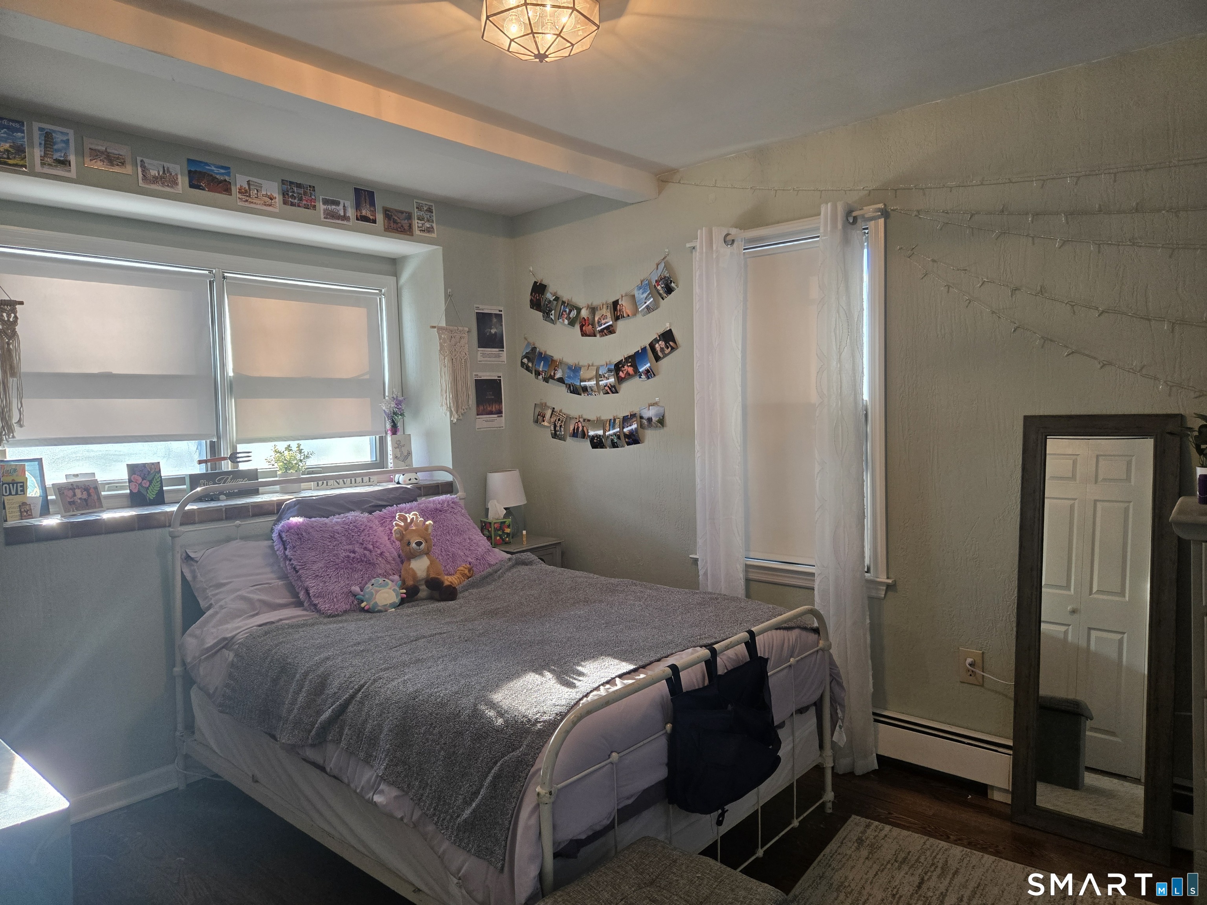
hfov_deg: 73.9
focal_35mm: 23
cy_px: 452
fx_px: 802
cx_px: 604
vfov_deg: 58.9
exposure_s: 1/120
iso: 160
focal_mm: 5.4
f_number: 1.8
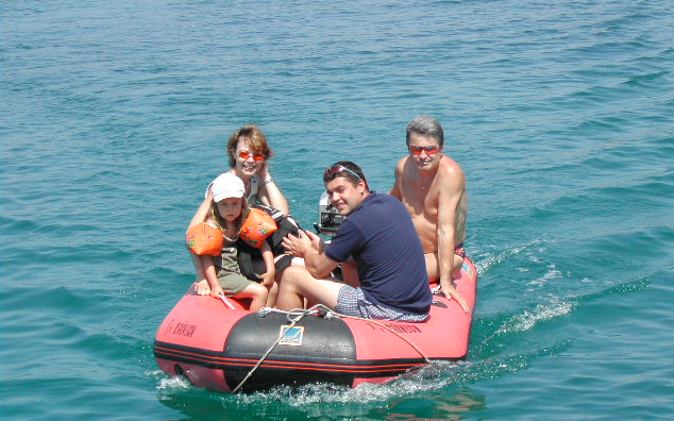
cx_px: 339
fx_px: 2241
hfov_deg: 17.1
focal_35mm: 122
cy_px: 186
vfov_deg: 10.7
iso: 100
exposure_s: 1/415
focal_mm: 24
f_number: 4.9
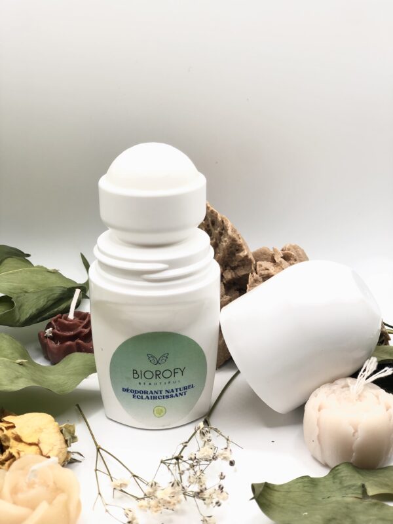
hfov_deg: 28.0
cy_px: 262
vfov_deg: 36.8
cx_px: 196
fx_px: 787
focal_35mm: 52
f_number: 2.4
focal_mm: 6
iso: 16
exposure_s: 1/73
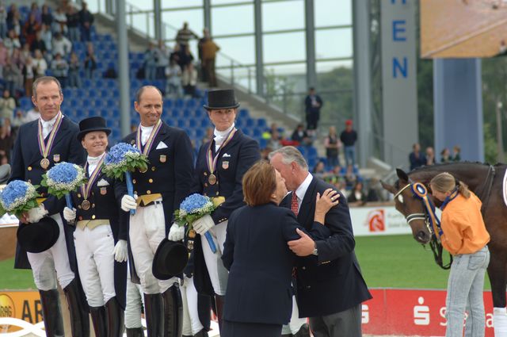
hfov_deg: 8.1
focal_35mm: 255
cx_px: 254
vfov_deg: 5.4
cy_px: 168
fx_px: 3587
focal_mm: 170
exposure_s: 1/250
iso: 200
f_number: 5.6
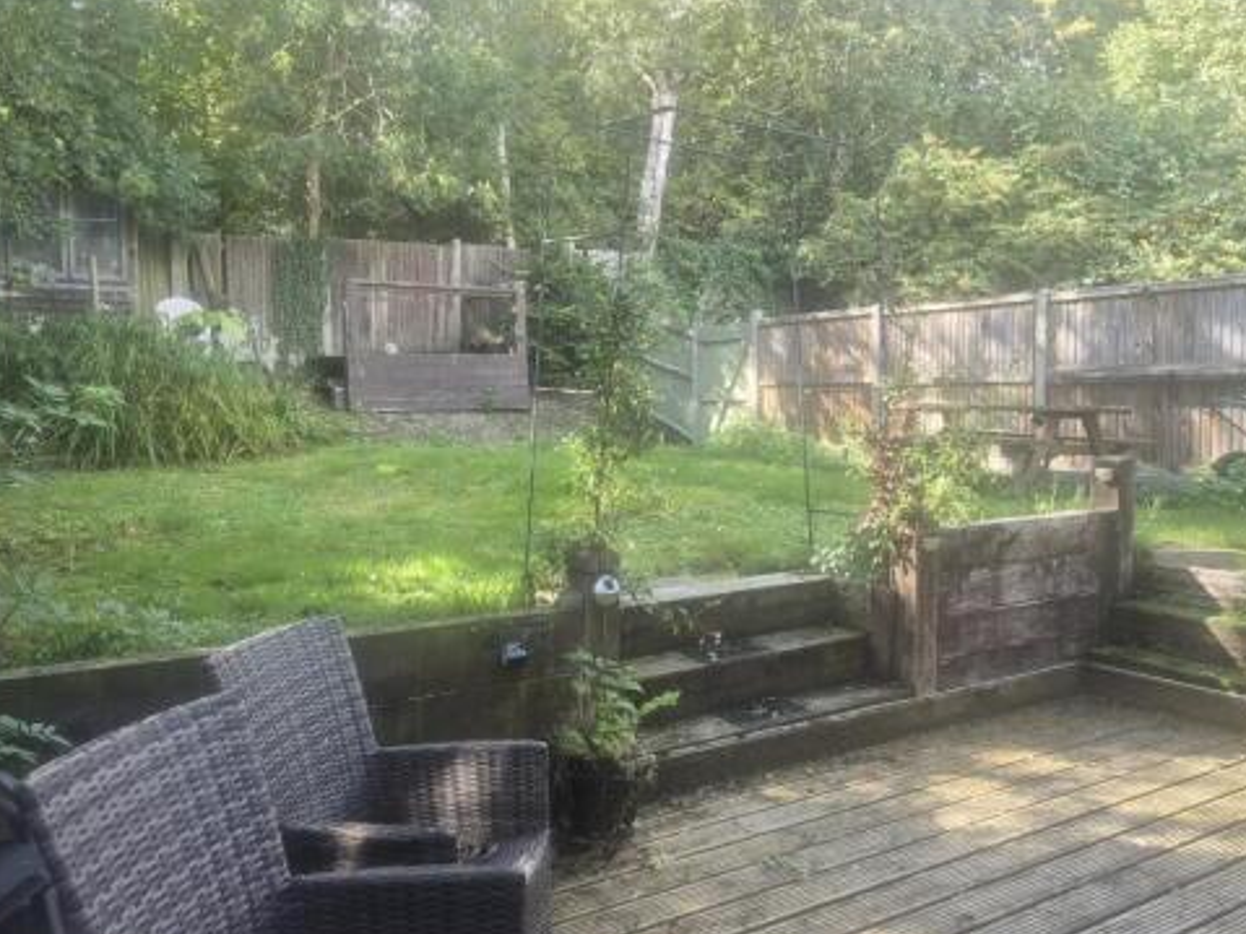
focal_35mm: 28
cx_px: 563
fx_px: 1008
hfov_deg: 63.3
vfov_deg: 49.7
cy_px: 454
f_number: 1.8
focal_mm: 5.4
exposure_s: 1/180
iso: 50
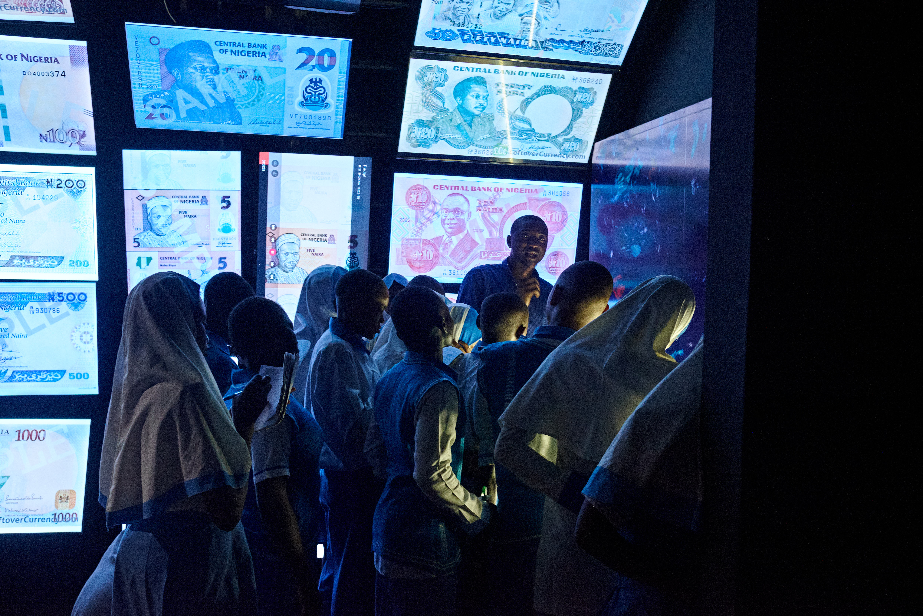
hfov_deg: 54.4
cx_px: 462
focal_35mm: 35
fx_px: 897
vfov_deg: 37.9
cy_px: 308
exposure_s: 1/50
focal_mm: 23
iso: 2500
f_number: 4
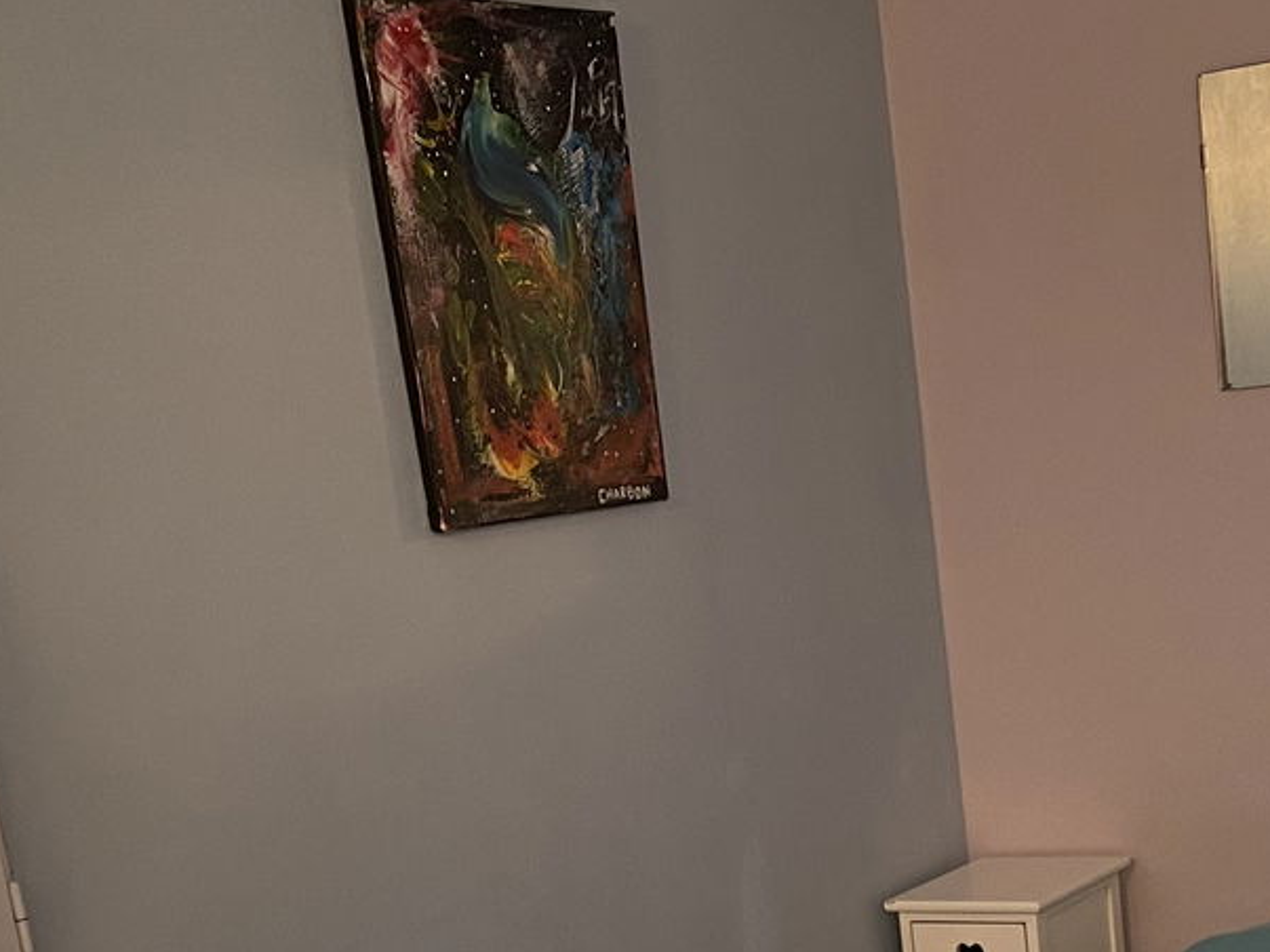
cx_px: 861
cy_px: 1175
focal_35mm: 69
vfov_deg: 19.9
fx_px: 2531
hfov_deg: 28.0
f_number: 1.8
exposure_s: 1/50
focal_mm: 4.25
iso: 125
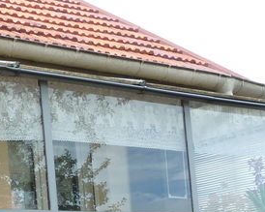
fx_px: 698
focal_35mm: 89
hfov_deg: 18.1
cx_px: -176
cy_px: 292
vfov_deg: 16.2
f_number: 4
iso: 80
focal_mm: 4.1
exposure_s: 1/160
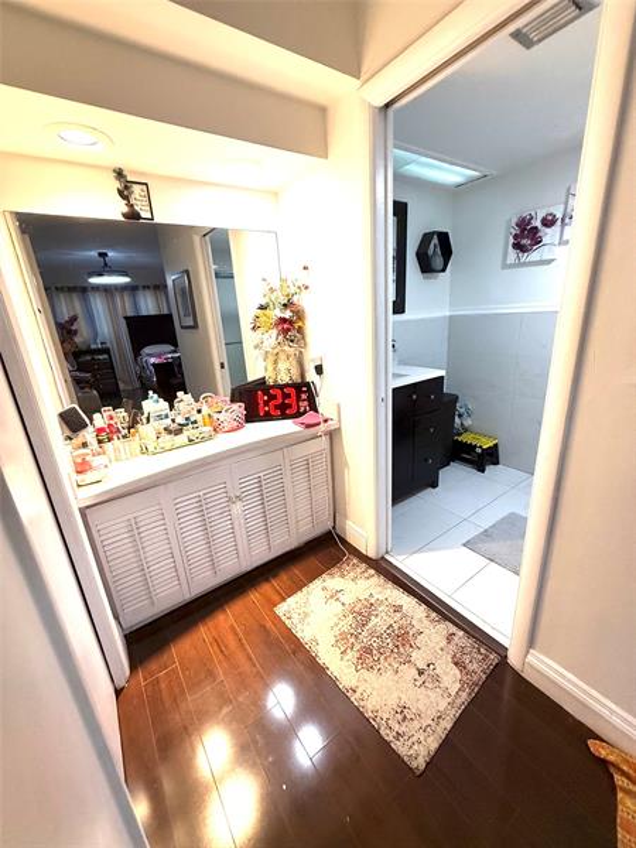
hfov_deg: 85.7
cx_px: 318
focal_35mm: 14
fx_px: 343
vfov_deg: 102.1
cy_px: 424
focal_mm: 2.22
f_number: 2.2
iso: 320
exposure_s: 1/120
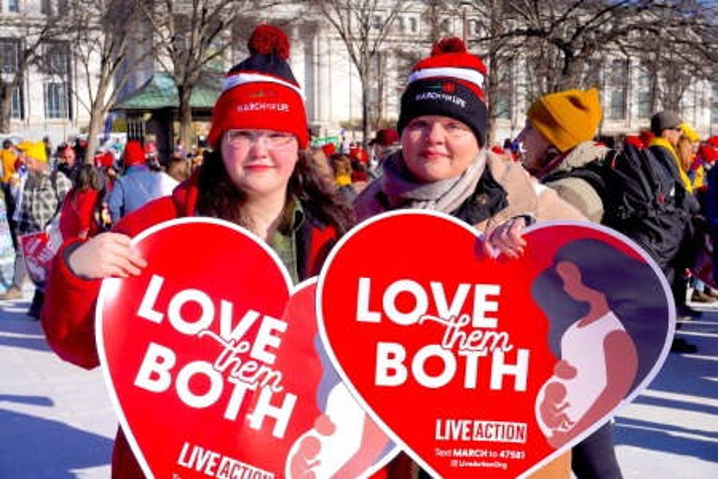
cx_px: 359
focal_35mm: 48
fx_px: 957
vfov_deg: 28.1
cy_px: 240
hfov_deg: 41.1
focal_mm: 32
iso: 100
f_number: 8
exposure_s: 1/500
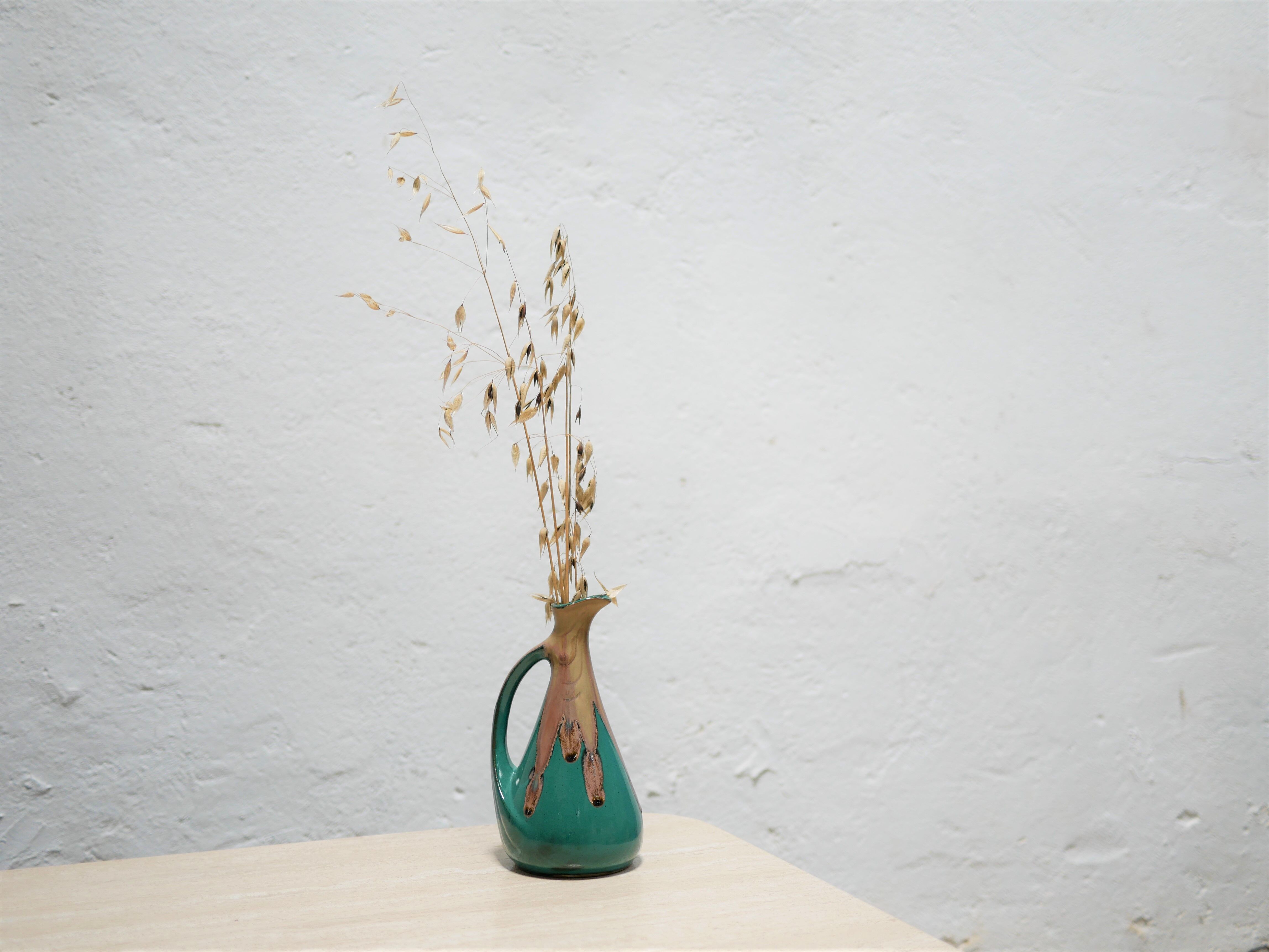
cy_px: 476
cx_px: 634
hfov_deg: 46.8
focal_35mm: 40
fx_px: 1467
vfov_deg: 36.0
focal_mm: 20
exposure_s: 1/60
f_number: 1.7
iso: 200
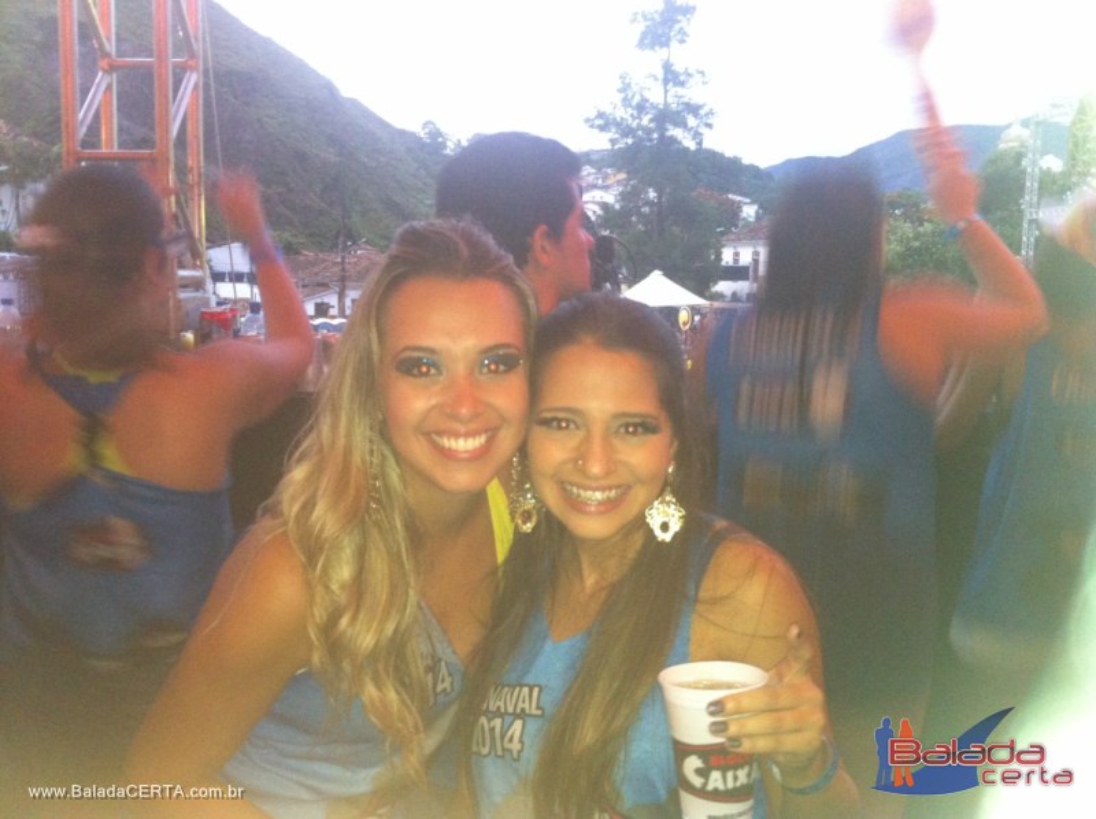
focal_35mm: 35
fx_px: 1107
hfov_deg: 52.7
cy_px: 410
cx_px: 548
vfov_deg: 40.6
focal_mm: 3.85
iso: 320
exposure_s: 1/15
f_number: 2.8
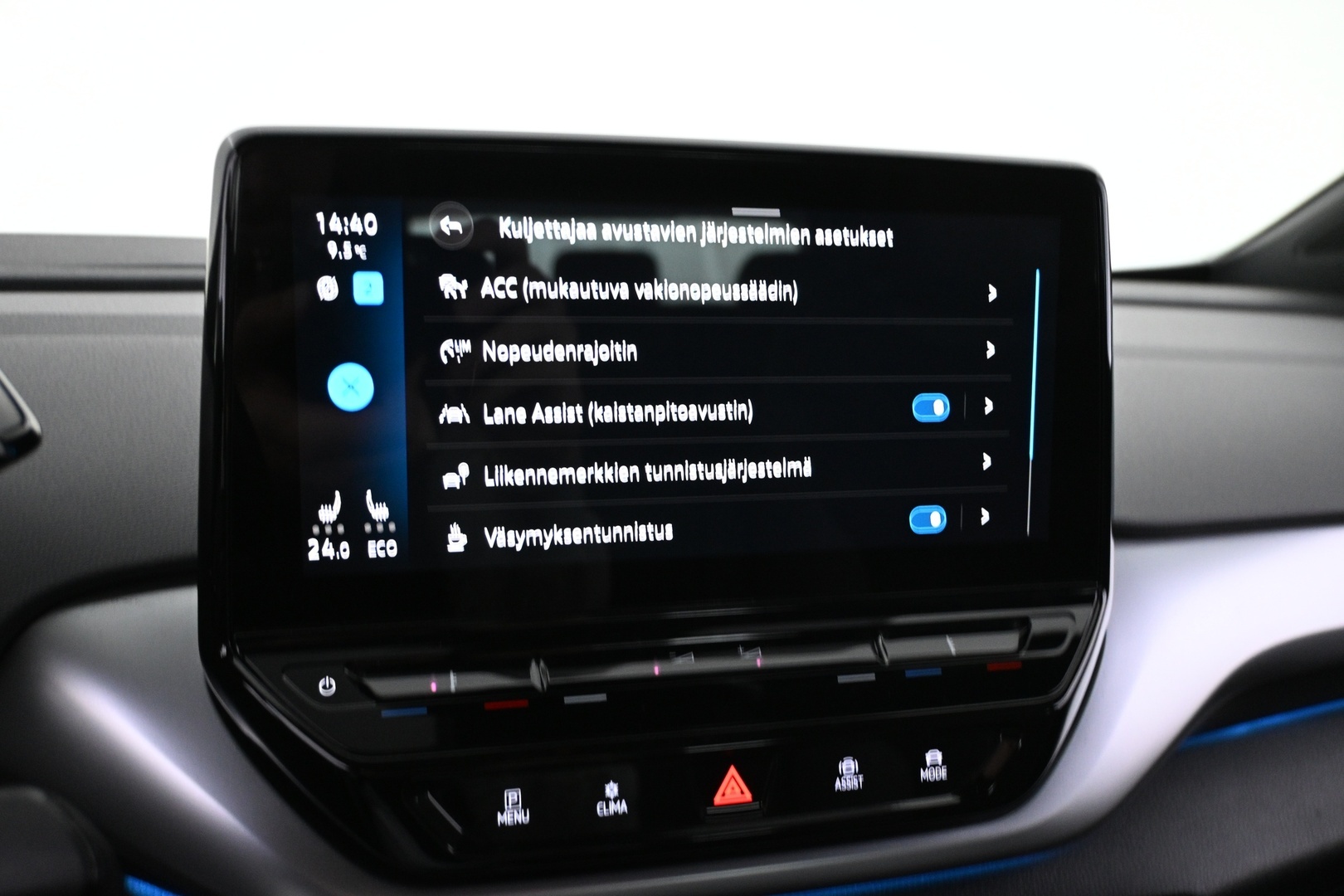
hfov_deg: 60.7
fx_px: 1148
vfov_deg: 42.6
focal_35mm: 31
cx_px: 672
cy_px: 448
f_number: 3.8
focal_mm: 20.5
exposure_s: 1/30
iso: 1600
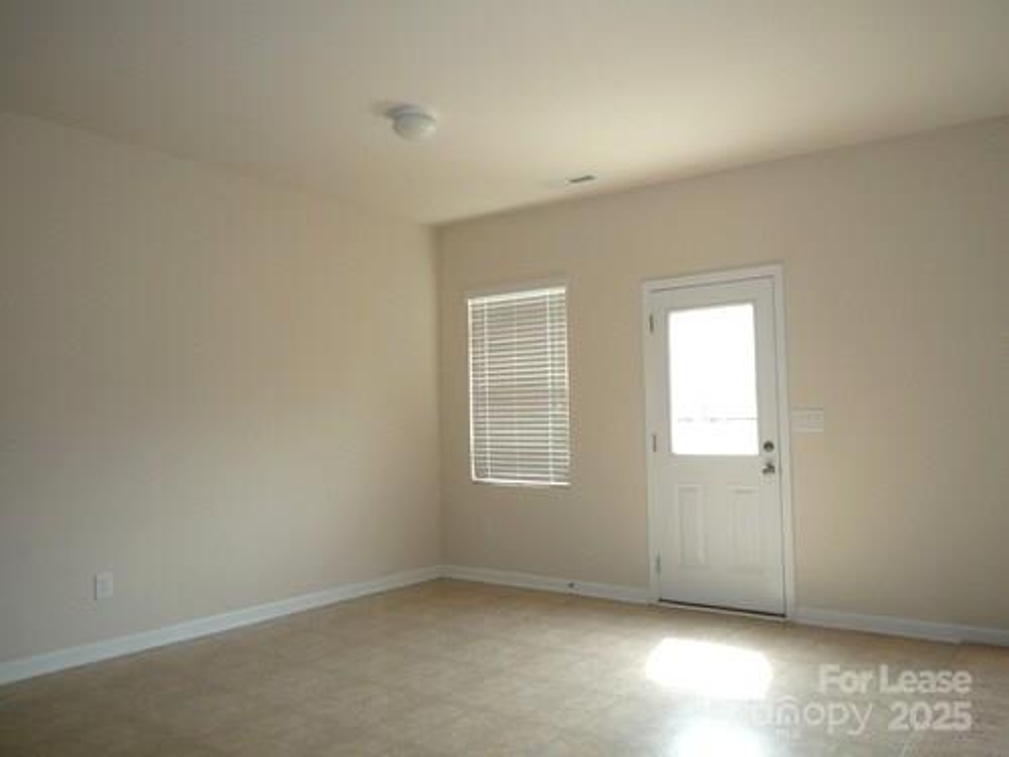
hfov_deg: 63.4
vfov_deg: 49.7
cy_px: 378
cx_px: 504
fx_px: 816
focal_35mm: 28
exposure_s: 1/60
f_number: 2.9
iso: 100
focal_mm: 4.9
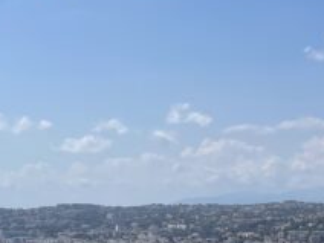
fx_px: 880
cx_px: 353
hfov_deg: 20.0
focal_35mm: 94
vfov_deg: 14.9
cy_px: 326
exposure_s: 1/5291
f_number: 1.6
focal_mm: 4.2
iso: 32
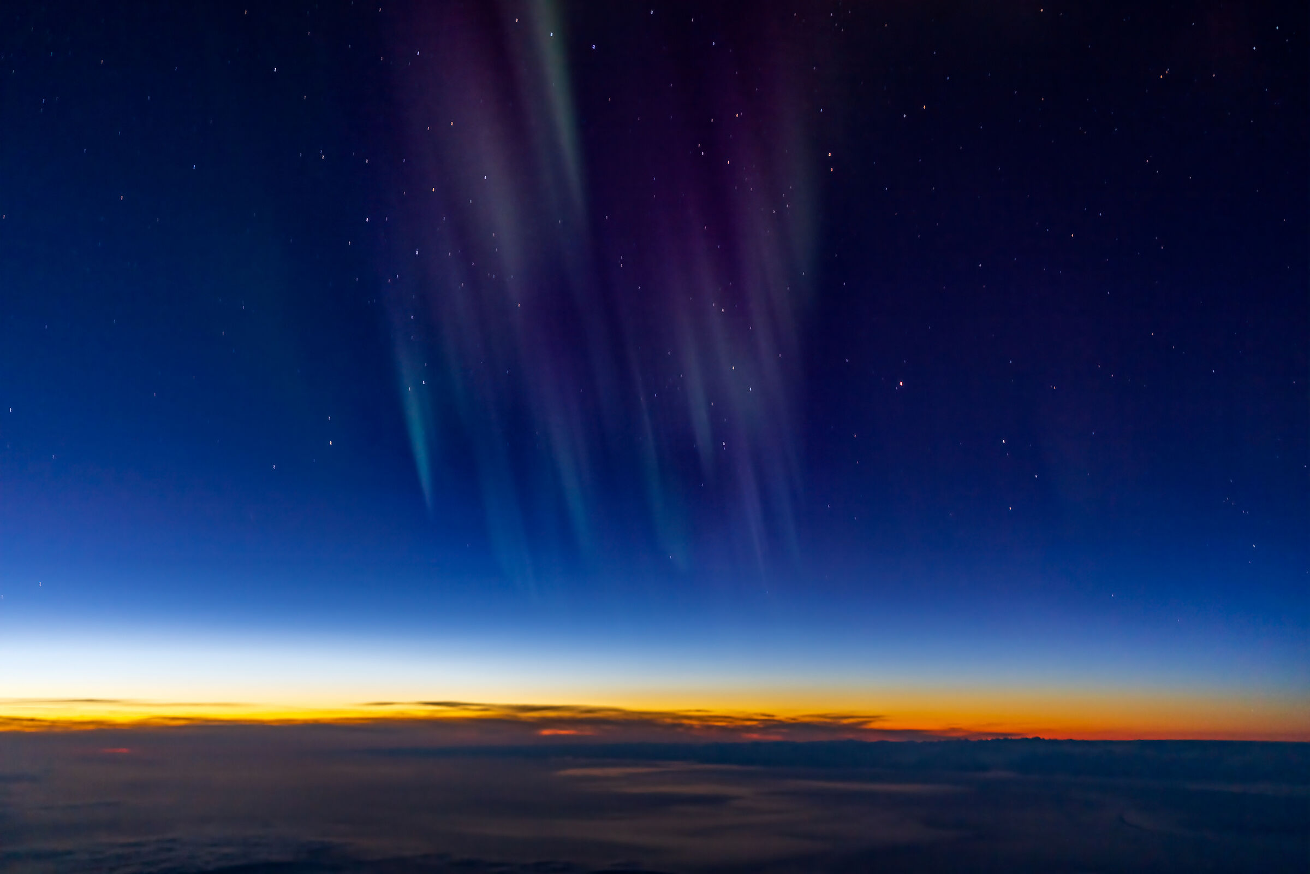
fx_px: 1274
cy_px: 437
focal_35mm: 35
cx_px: 655
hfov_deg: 54.4
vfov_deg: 37.9
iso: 1000
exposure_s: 1
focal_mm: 35
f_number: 1.4
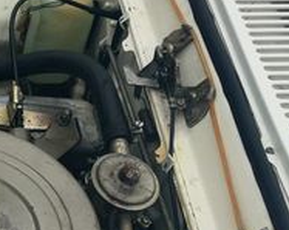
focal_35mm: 97
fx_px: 828
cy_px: 202
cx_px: -131
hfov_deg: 17.9
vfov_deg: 15.7
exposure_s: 1/855
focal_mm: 4.15
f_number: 2.2
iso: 25
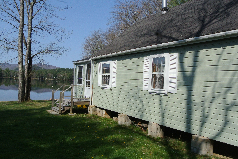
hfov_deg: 63.6
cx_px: 119
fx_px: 192
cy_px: 80
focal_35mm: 29
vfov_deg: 45.1
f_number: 9
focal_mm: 11
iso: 400
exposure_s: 1/1250
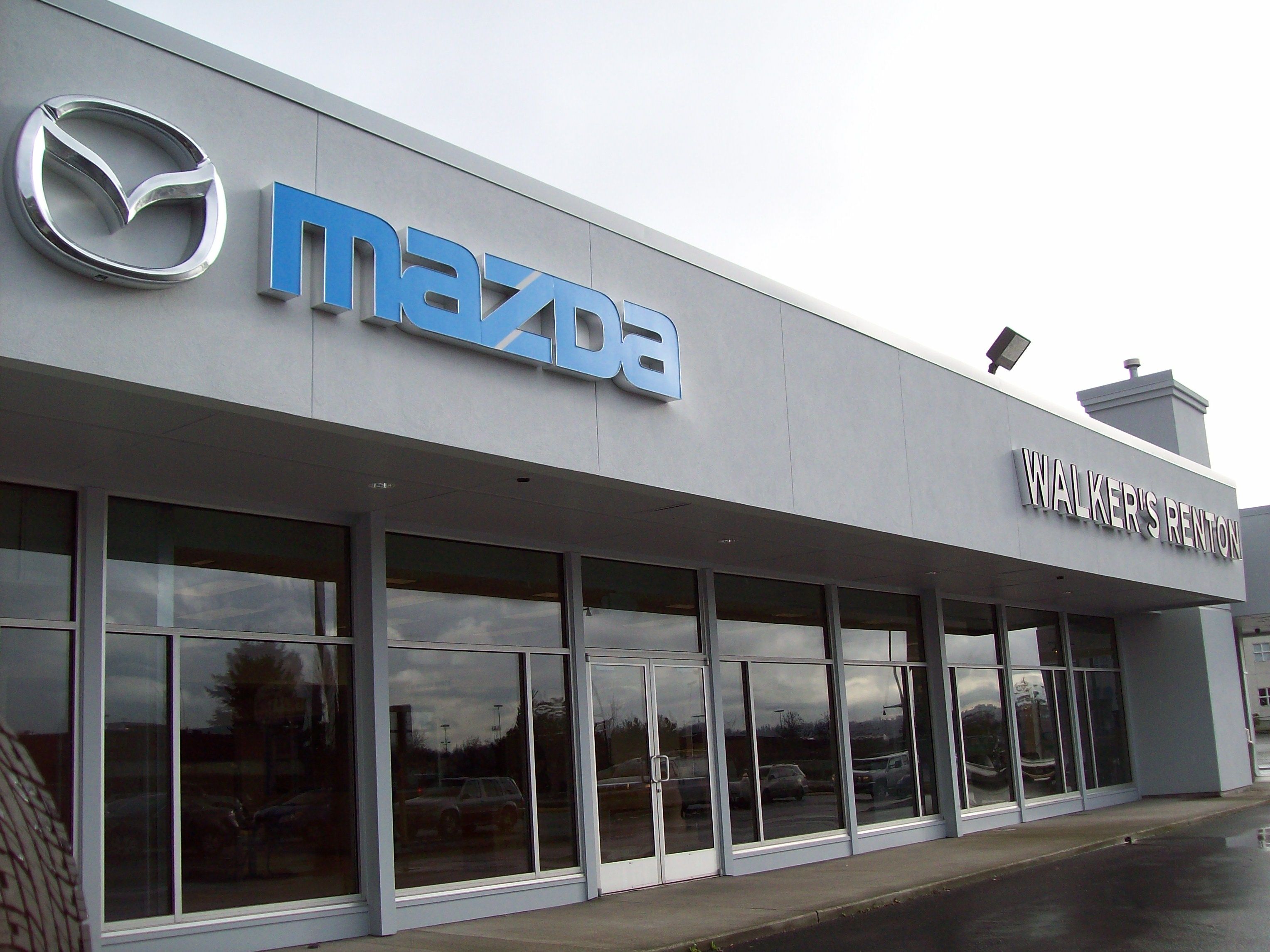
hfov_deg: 51.4
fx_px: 1321
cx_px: 635
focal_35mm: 36
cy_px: 476
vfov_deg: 39.7
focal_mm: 6
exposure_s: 1/321
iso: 80
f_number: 2.7
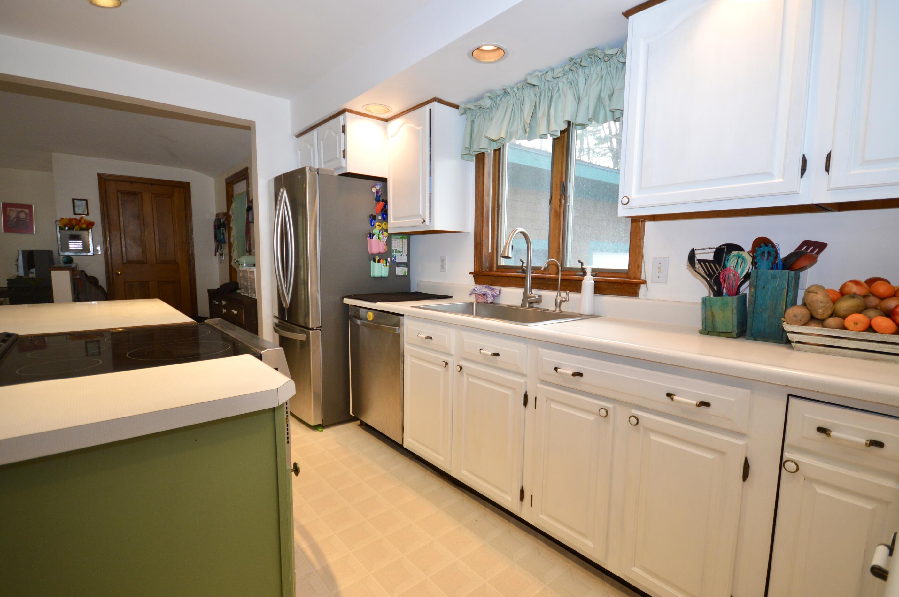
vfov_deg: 73.6
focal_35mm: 16
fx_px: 399
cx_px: 457
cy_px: 305
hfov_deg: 96.8
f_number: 4
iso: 450
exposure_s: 1/60
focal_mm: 10
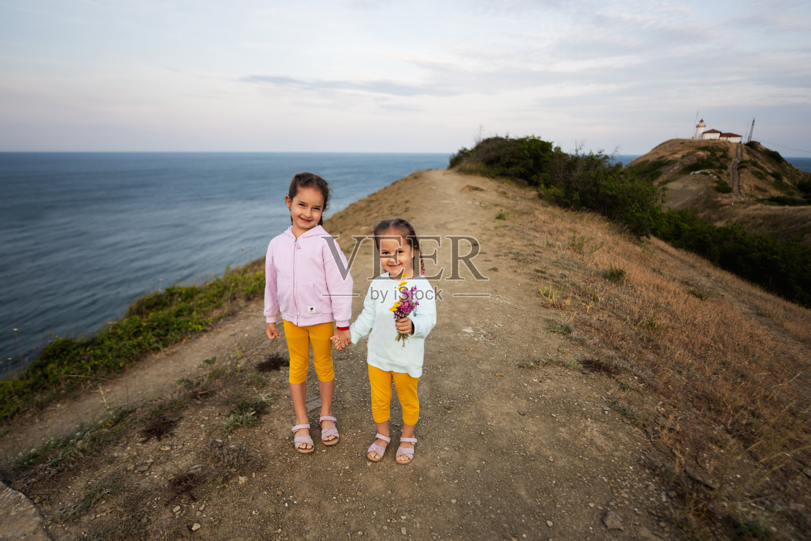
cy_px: 270
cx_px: 406
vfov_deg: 61.9
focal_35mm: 20
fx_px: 451
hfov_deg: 84.0
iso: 500
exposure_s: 1/3200
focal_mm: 20
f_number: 1.8
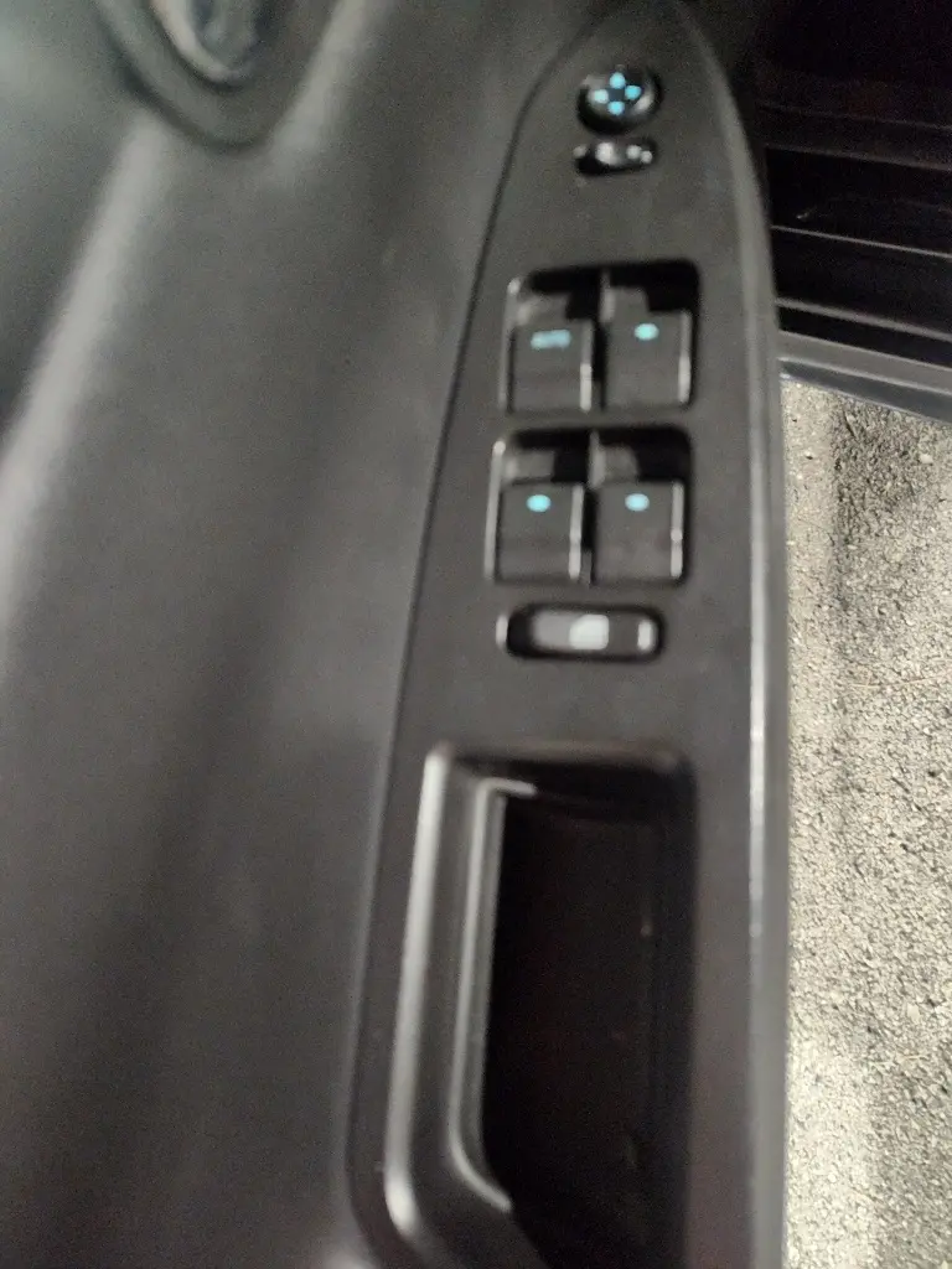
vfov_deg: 73.9
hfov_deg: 58.9
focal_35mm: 23
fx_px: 843
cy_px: 634
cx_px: 476
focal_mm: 5.56
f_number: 1.8
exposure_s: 1/20
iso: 2406
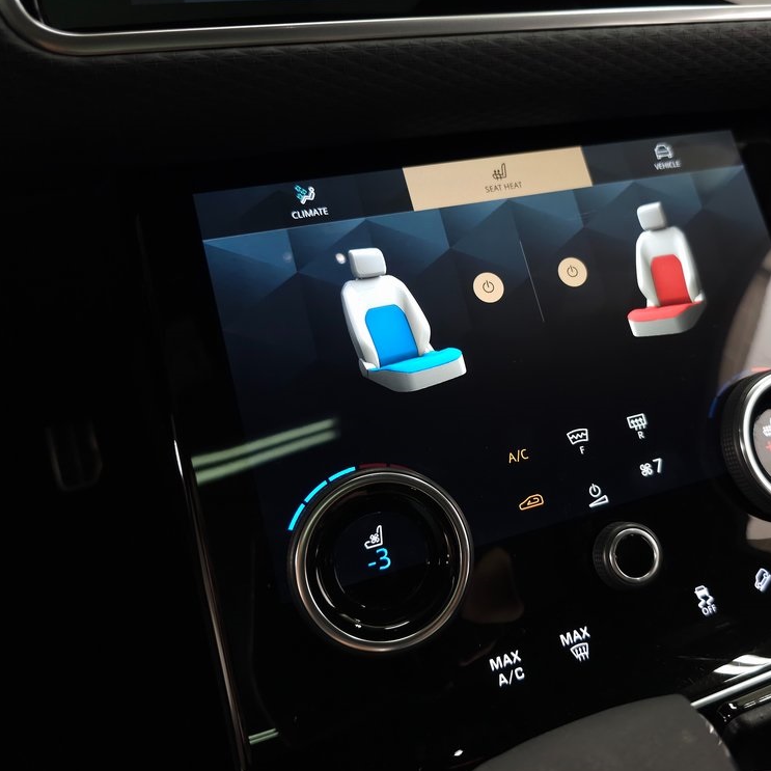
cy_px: 379
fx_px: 706
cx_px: 474
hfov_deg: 56.7
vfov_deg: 57.3
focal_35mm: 28
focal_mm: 6.3
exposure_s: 1/50
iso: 160
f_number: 1.7
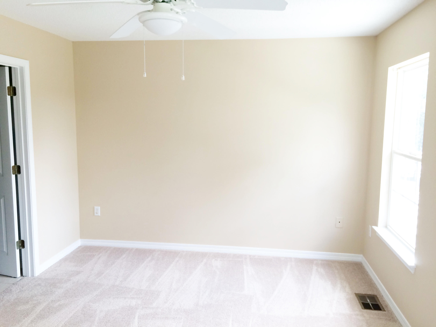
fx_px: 365
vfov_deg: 48.2
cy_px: 164
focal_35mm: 29
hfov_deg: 61.7
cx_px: 218
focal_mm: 4.15
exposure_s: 1/40
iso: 40
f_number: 2.2
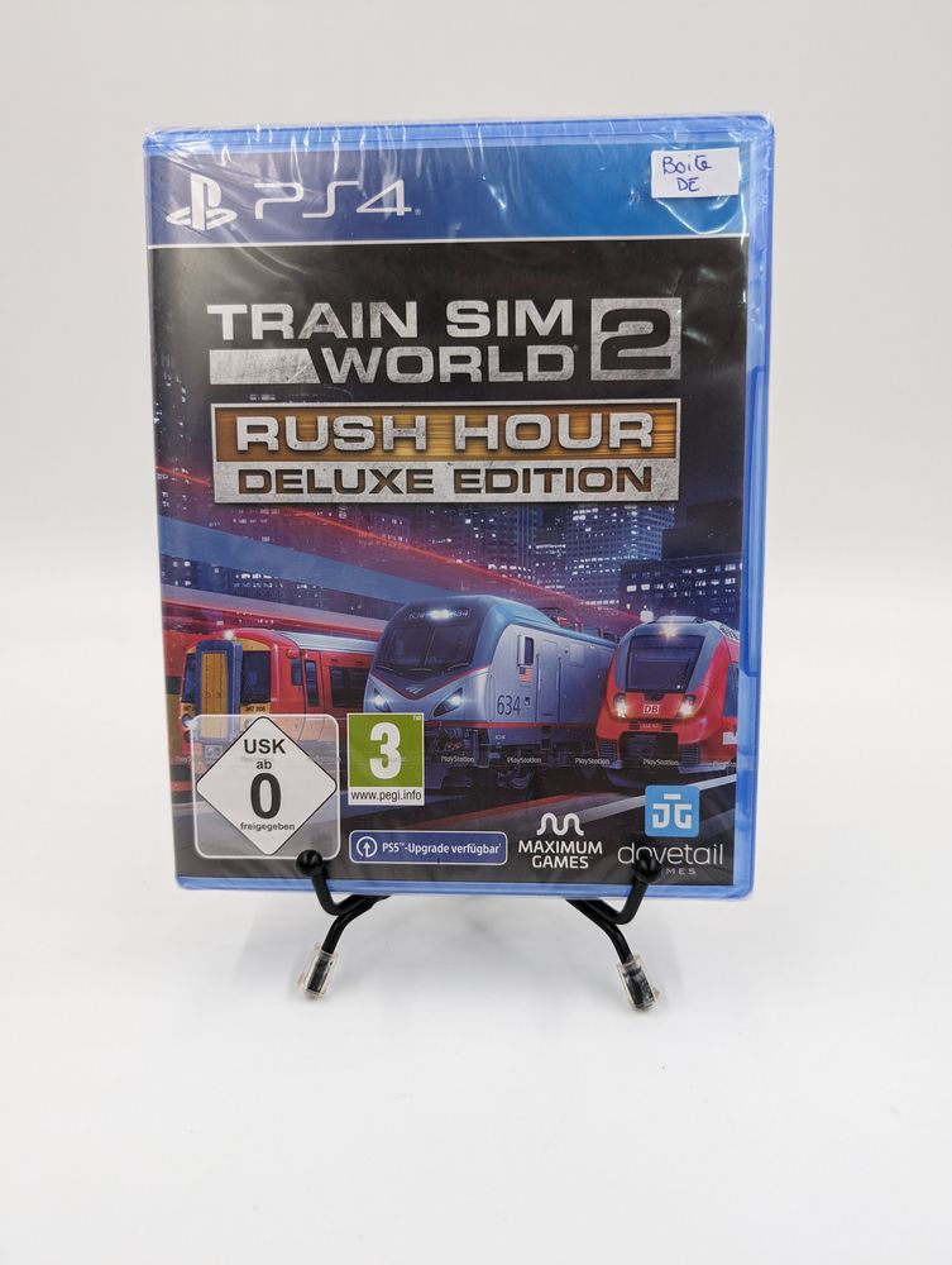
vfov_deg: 71.5
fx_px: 878
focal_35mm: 24
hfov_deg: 56.9
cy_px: 632
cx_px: 476
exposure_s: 1/127
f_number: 1.68
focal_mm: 6.9
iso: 179
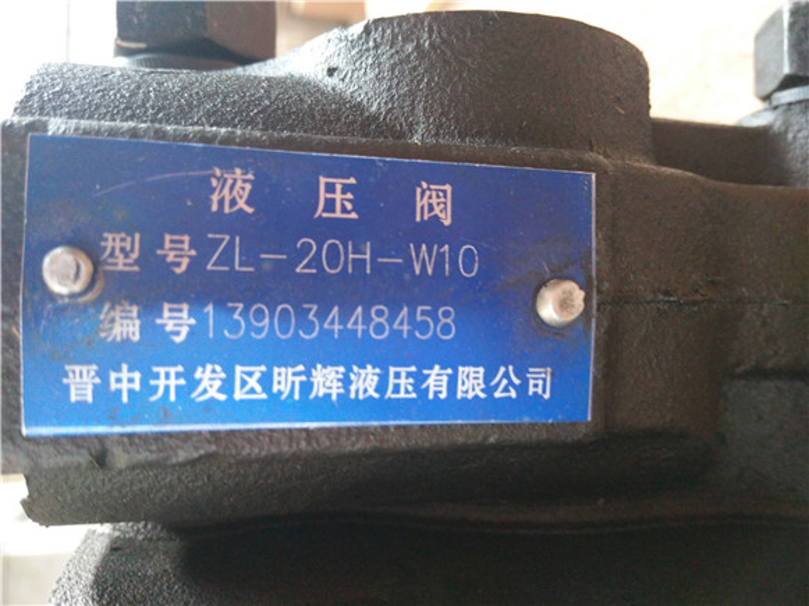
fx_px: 490
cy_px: 303
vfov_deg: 63.4
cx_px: 404
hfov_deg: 79.0
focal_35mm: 21
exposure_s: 1/33.3
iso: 275
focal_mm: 3.66
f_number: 2.2
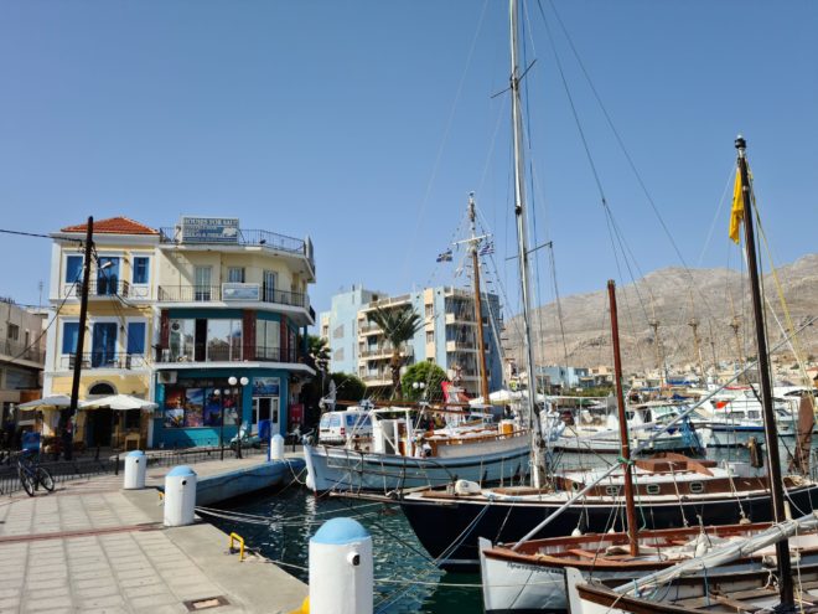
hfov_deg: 65.3
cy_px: 307
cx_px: 409
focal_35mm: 27
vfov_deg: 51.4
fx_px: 638
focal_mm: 5.9
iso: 25
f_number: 2
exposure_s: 1/1018
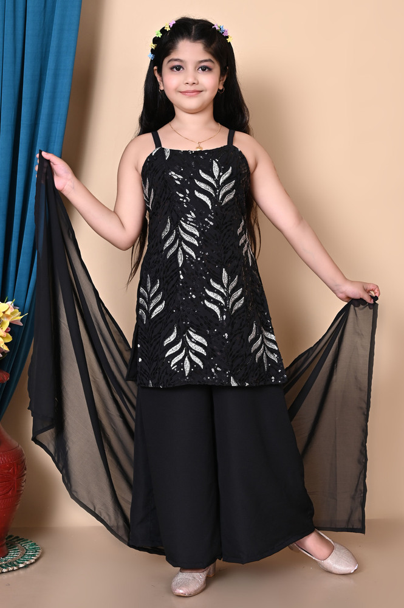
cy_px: 304
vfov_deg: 28.9
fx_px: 1180
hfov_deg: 19.4
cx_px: 202
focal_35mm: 70
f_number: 11
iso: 320
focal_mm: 70
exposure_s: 1/160
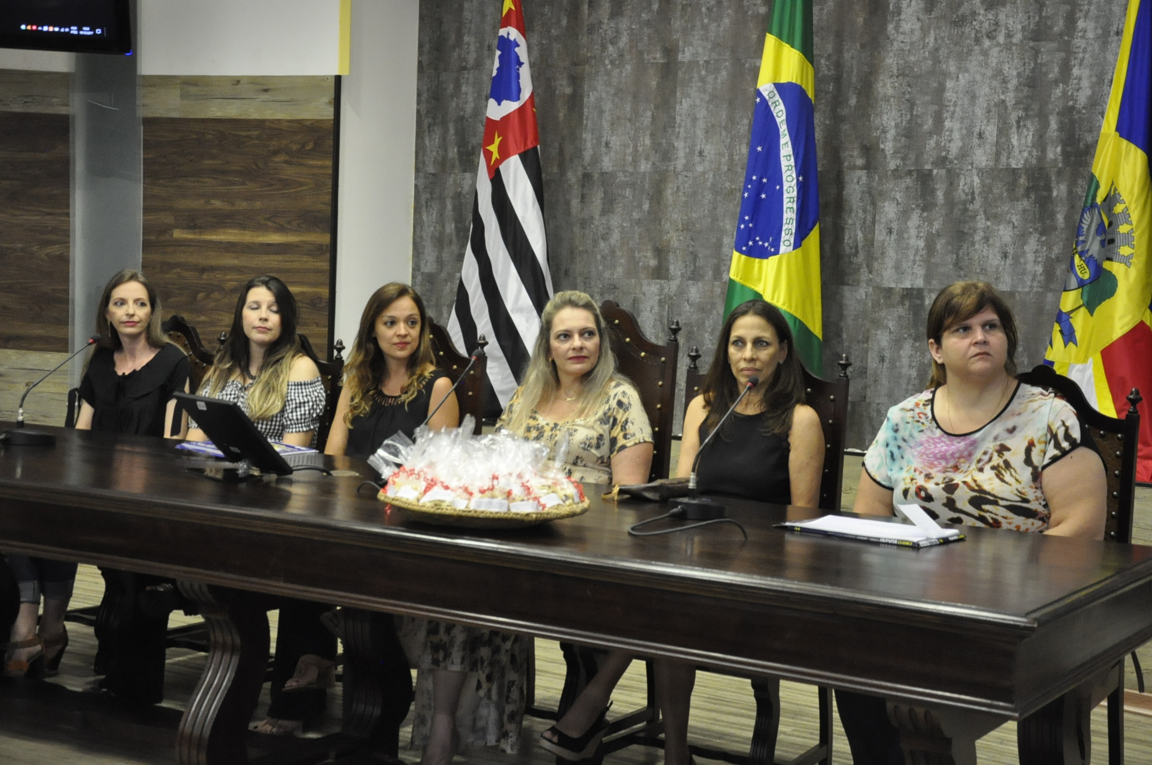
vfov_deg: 25.7
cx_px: 576
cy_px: 382
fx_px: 1678
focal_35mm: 52
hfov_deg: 37.9
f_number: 4.5
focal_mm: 35
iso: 2500
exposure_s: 1/60
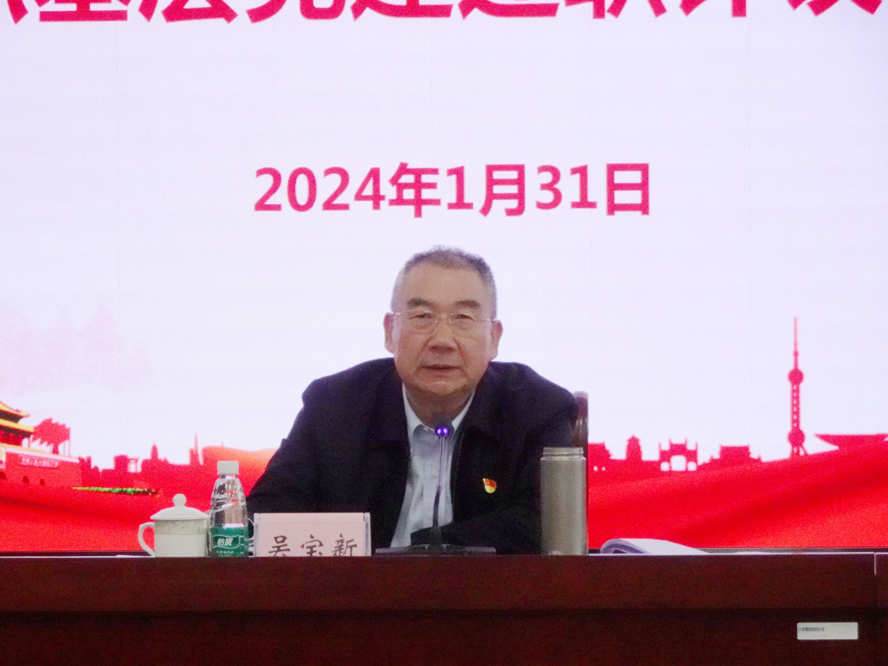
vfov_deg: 8.1
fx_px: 4694
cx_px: 444
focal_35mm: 183
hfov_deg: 10.8
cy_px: 333
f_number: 5.6
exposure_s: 1/160
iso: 1250
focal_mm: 29.41
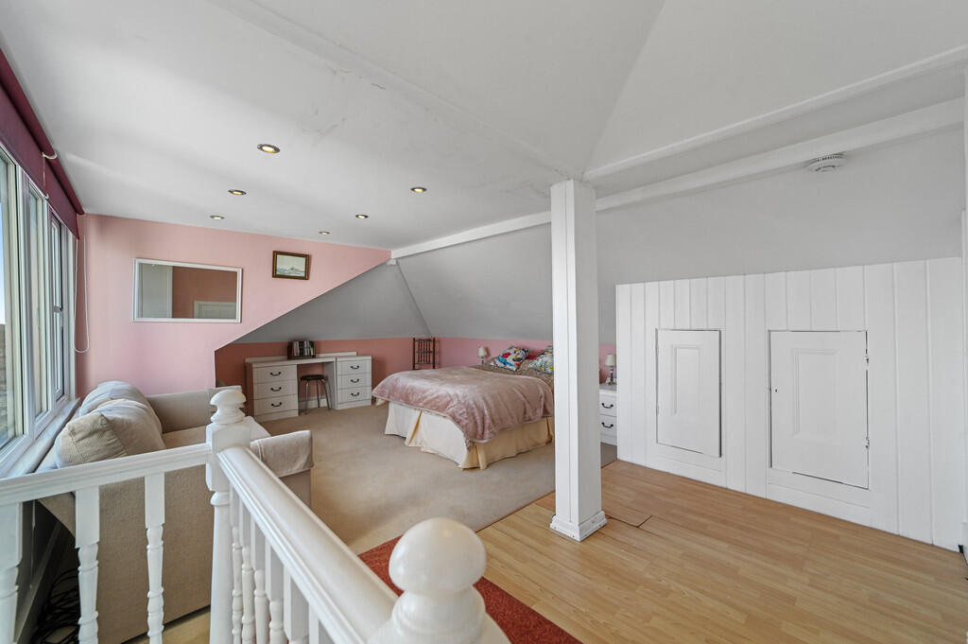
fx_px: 376
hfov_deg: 104.3
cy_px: 322
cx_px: 484
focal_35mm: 14
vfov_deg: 81.1
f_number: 8
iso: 400
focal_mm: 14
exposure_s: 1/13
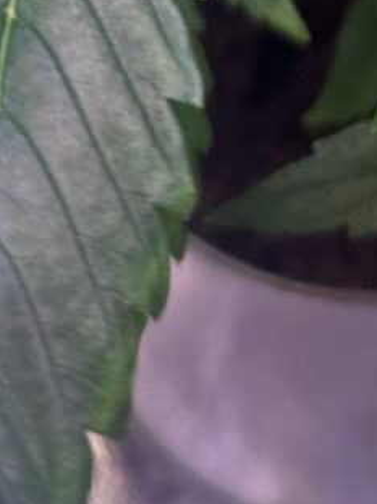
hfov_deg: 9.3
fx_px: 2296
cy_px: -825
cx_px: 464
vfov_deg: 10.3
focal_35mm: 158
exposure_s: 1/120
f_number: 1.78
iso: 64
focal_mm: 6.76
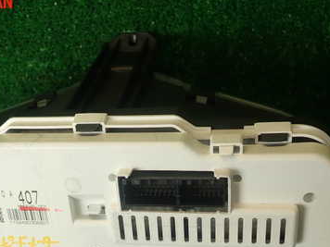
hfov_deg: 35.3
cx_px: 122
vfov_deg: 26.5
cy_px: 199
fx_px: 515
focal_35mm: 54
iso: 100
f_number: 2.4
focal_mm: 5.79
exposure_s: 1/80
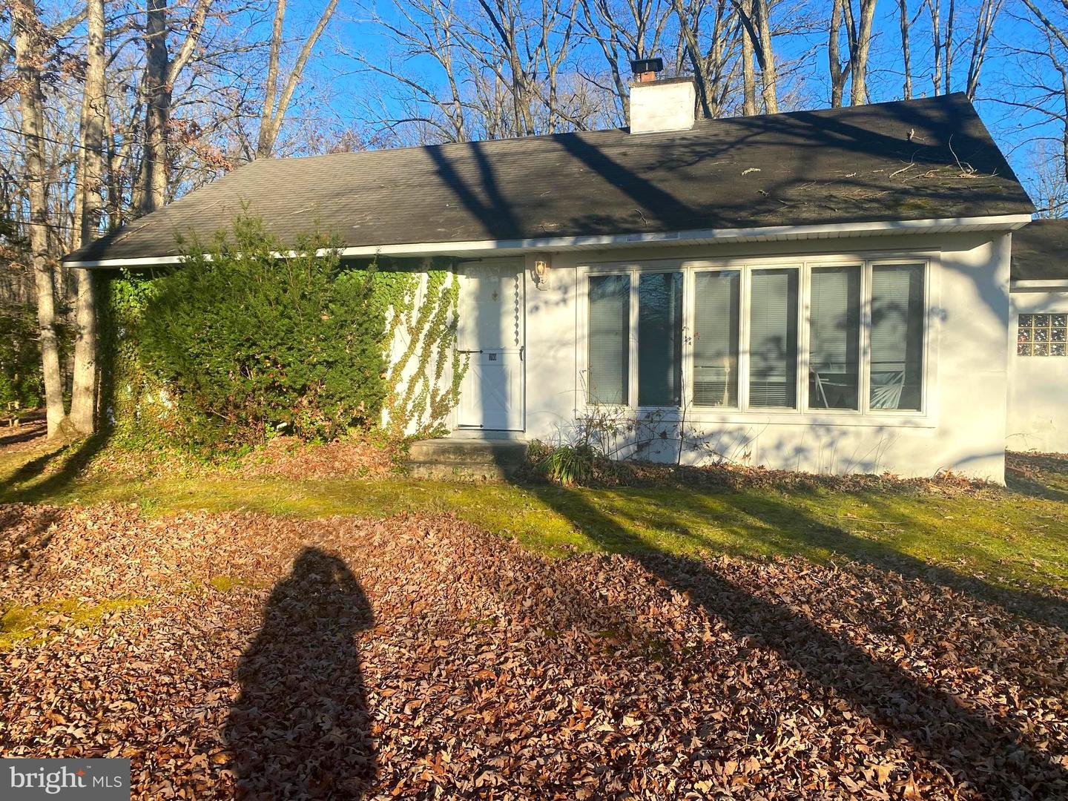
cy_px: 400
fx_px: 802
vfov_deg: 53.1
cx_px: 534
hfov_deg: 67.3
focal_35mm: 26
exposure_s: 1/1429
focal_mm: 4.25
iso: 32
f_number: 1.8
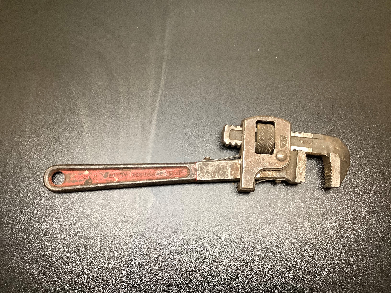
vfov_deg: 45.4
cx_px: 196
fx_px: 350
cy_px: 146
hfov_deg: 58.4
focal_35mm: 31
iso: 125
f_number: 2.4
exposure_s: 1/60
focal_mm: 3.3
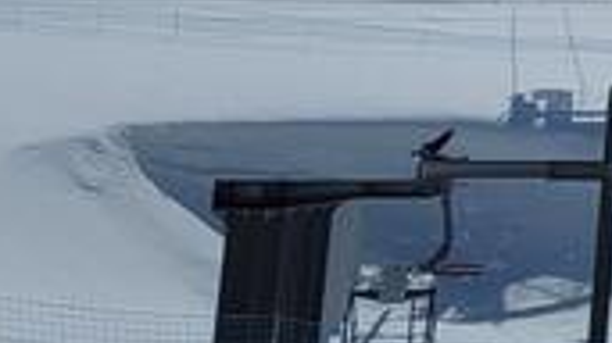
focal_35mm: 171
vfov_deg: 6.8
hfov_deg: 10.9
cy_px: -356
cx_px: 1396
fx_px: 2774
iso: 40
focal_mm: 5.4
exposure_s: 1/17396
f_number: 1.8
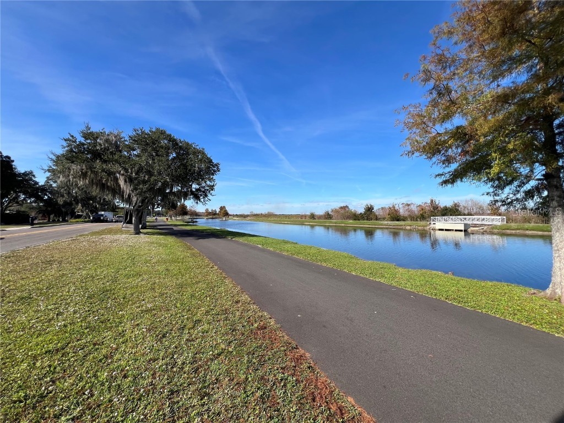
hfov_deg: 106.2
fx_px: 212
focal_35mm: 13
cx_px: 282
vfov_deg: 89.9
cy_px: 212
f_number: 1.8
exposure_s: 1/1783
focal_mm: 1.57
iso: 32
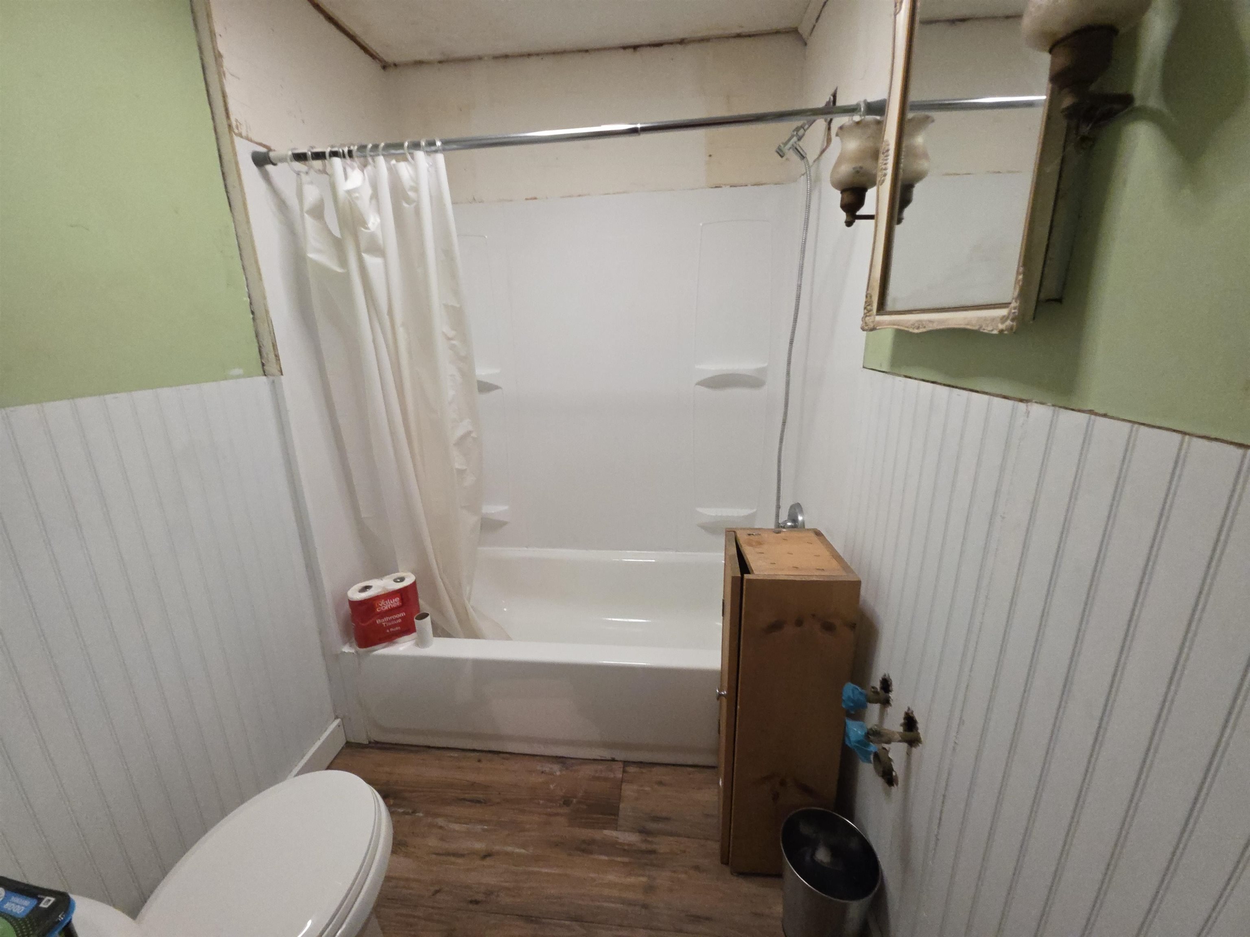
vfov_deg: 89.9
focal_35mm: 13
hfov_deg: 106.2
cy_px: 468
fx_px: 469
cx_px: 625
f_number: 1.9
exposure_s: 1/60
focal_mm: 2.2
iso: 500
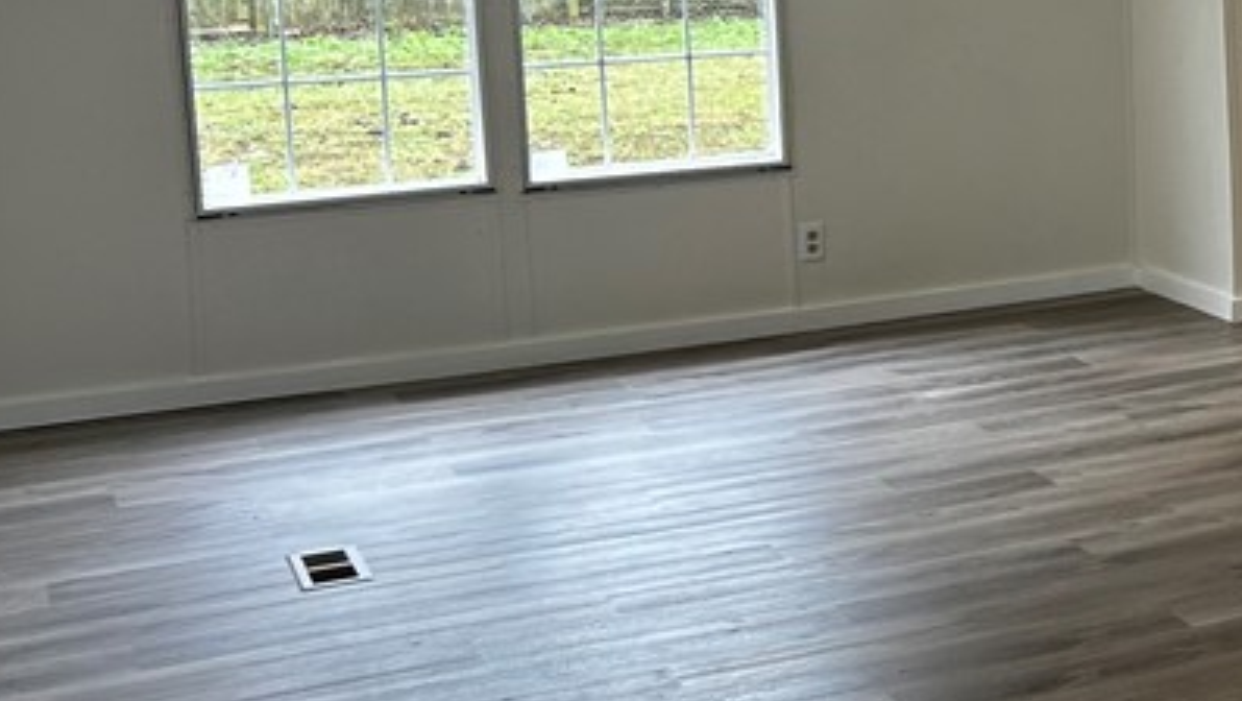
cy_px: 119
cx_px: 1508
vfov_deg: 16.4
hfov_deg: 25.8
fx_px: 2406
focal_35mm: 73
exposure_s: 1/120
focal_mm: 5.7
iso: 80
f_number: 1.5
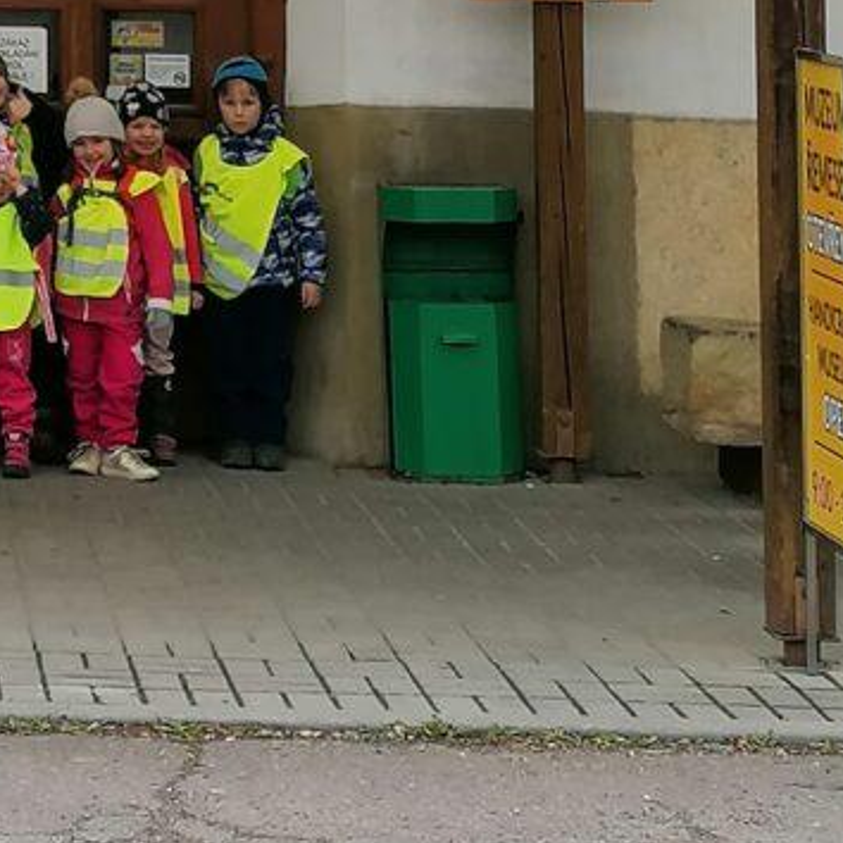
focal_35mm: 156
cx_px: -483
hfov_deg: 10.7
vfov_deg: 10.7
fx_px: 4298
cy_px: -502
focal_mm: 4.75
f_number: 1.8
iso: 50
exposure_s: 1/582
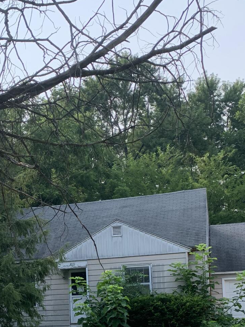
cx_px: 63
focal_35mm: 54
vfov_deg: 34.1
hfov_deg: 26.7
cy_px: 278
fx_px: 510
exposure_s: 1/1136
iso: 25
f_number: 1.8
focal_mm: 4.25
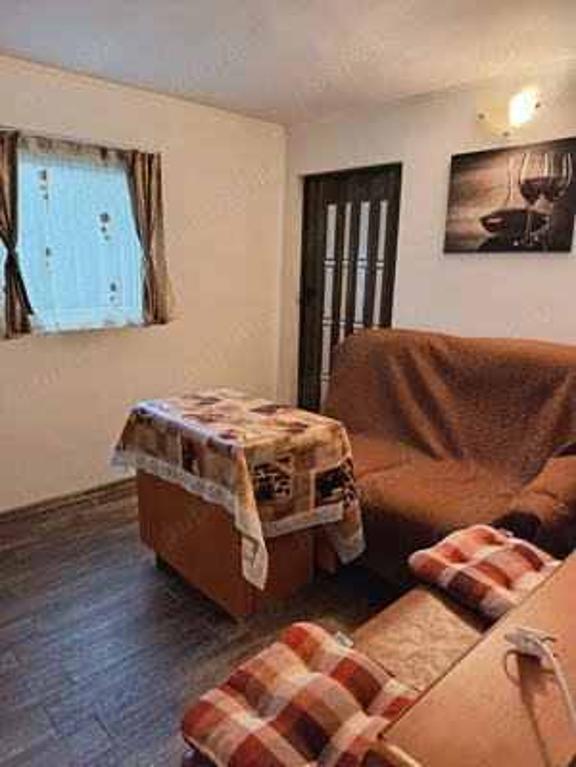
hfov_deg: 56.8
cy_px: 384
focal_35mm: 24
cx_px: 288
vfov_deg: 71.6
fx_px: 532
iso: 2919
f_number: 1.75
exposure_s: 1/100
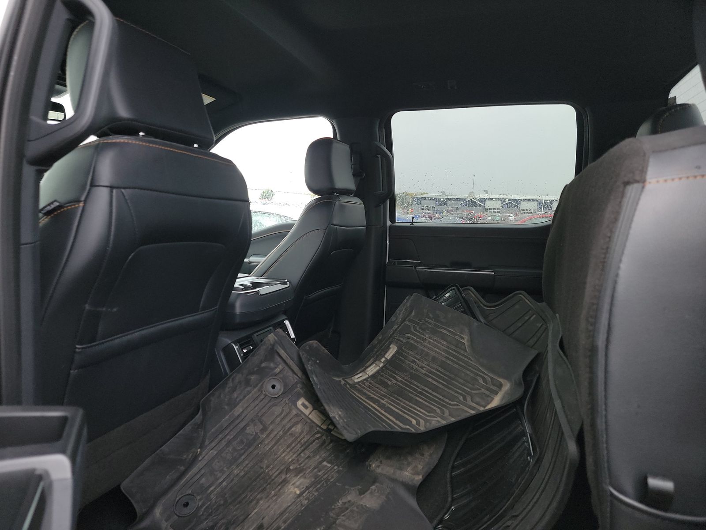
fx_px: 489
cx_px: 353
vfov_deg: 56.8
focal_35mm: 24
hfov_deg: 71.6
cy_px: 265
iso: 221
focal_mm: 6.7
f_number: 1.8
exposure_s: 1/59
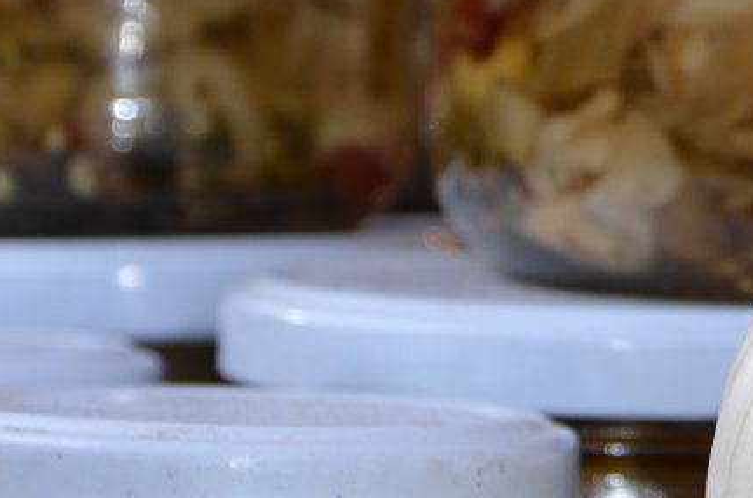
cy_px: -185
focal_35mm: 411
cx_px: 999
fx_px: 8578
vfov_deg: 3.3
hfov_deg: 5.0
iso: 100
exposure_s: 1/200
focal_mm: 48
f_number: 5
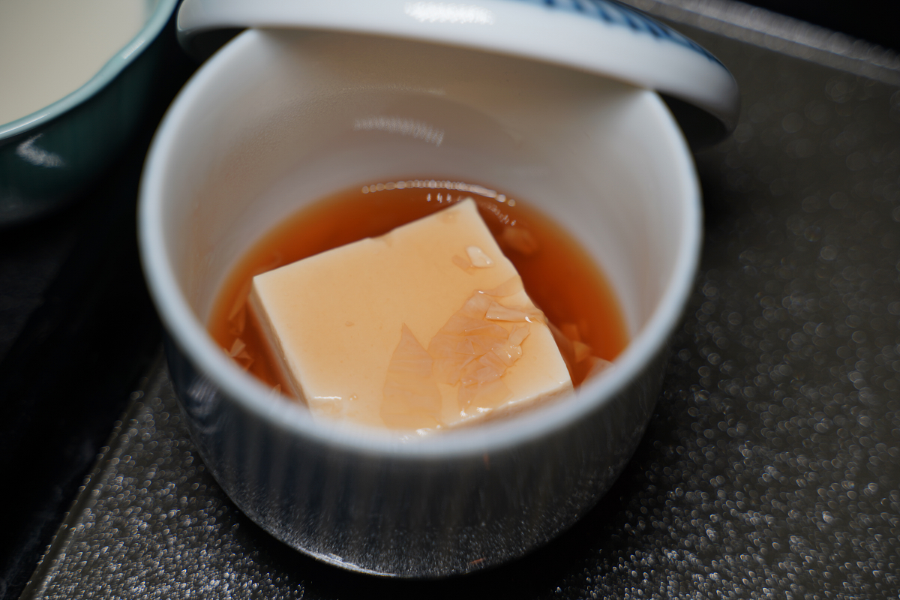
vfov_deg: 18.2
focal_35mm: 75
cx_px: 450
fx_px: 1875
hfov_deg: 27.0
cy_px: 300
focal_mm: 75
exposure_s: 1/80
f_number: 4
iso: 100
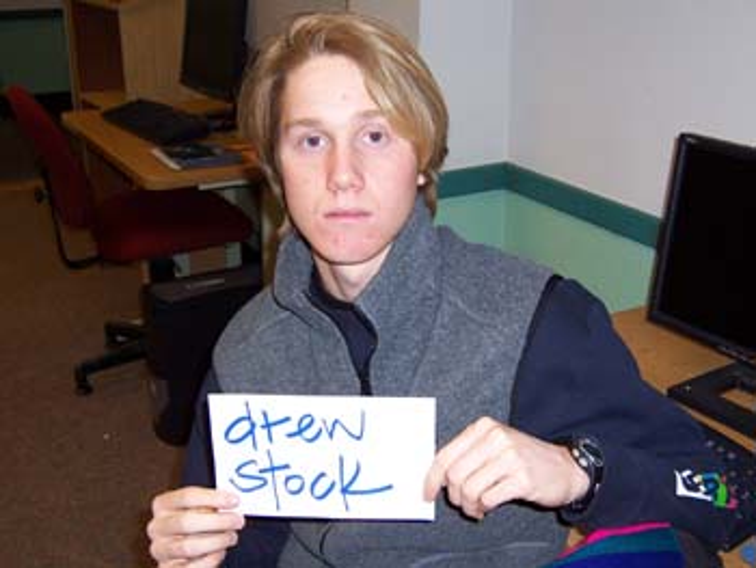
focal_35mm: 49
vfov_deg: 29.7
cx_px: 378
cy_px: 284
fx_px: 1071
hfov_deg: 38.9
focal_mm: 8.2
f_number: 3.4
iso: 80
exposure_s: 1/60
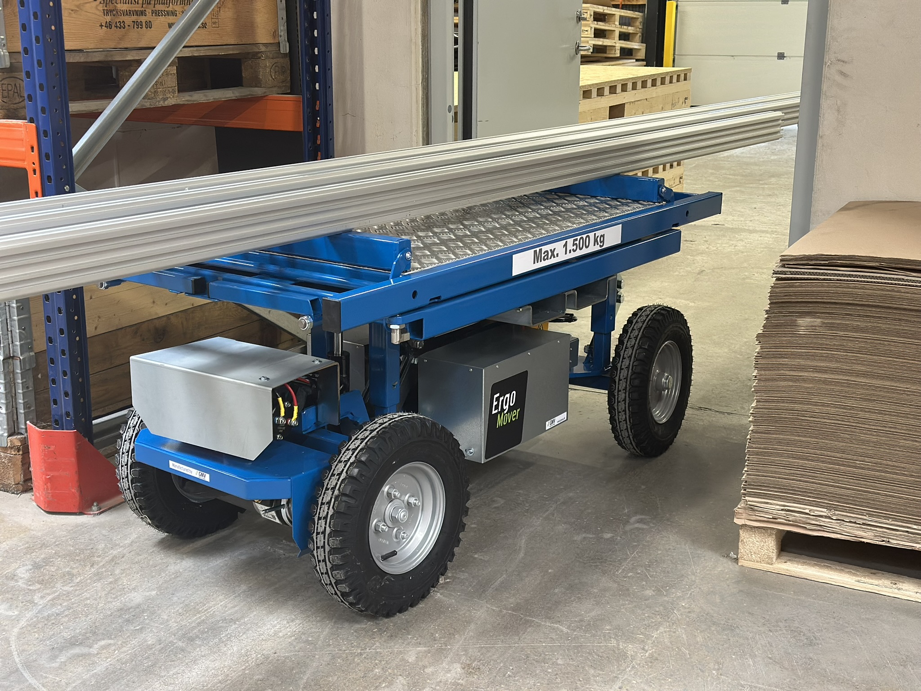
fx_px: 1277
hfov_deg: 39.7
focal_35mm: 48
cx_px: 460
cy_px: 346
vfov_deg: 30.3
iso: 320
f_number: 1.78
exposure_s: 1/50
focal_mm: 6.86
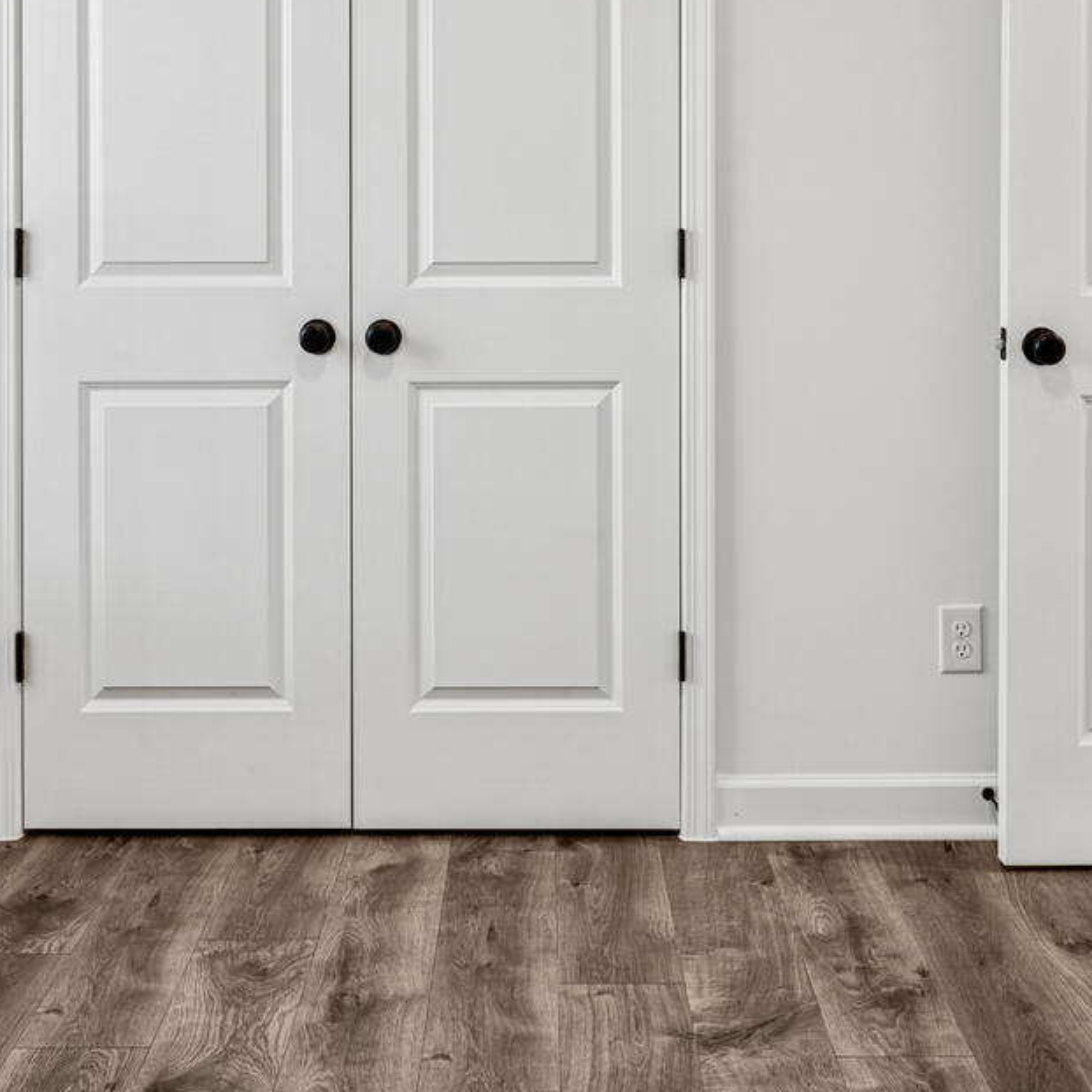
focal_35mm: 42
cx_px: 564
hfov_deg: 40.0
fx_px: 1499
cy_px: 220
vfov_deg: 38.5
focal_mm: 15
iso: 100
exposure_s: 1/2.5
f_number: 9
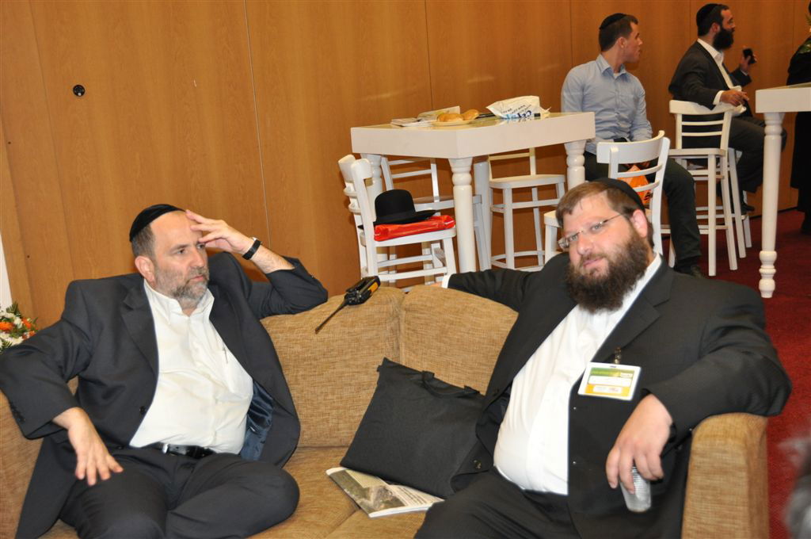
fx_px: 979
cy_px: 270
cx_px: 406
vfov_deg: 30.8
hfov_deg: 45.0
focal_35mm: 44
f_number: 4
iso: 800
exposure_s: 1/60
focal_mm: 29
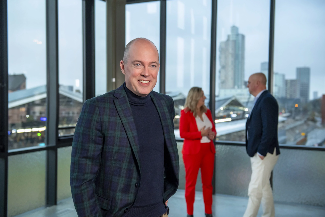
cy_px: 108
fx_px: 406
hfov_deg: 43.6
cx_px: 162
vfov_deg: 29.9
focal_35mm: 45
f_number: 3.5
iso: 1600
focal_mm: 45
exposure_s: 1/100
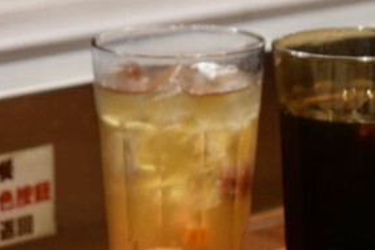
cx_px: 59
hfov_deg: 13.0
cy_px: 346
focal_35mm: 157
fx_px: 1635
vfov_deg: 8.6
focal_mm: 52
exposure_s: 1/60
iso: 640
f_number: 4.5
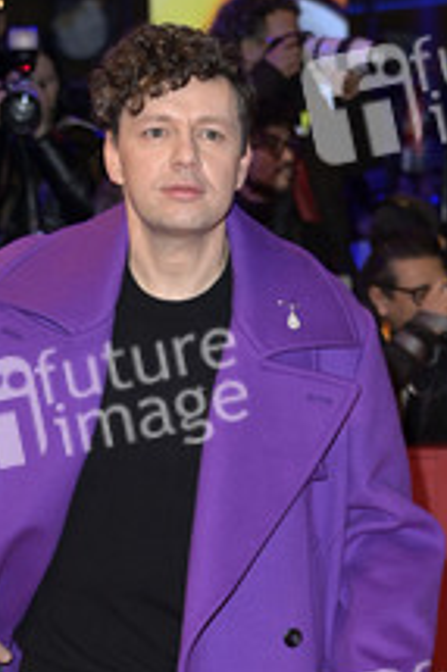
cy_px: 559
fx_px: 2425
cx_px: 178
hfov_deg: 10.5
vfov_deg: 15.6
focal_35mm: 130
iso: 800
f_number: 5
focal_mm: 70
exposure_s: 1/250
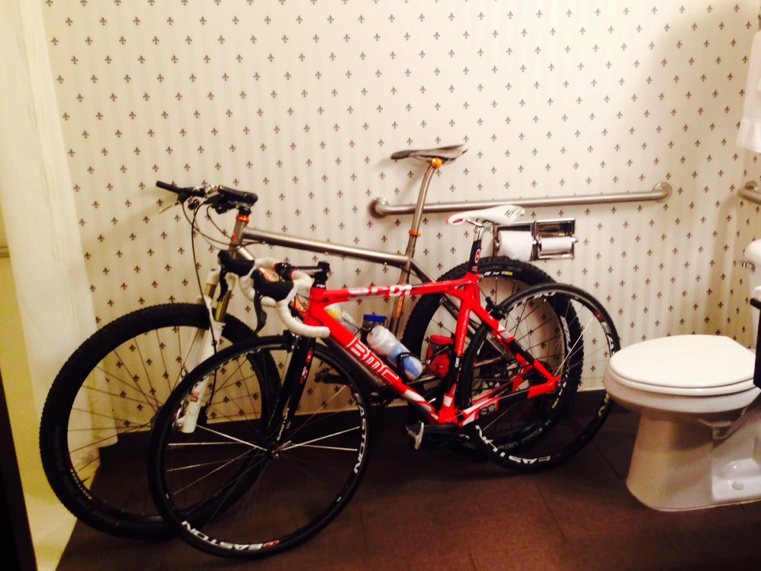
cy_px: 269
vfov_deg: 39.6
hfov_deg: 51.3
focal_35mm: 36
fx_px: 792
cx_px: 405
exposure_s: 1/20
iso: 100
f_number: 2.4
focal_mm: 4.12
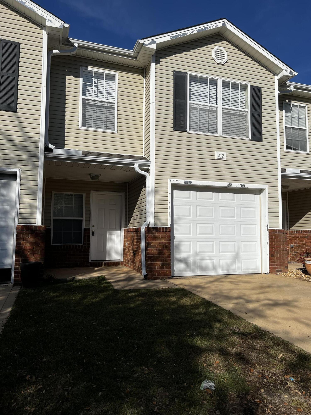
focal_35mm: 26
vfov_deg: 67.3
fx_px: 311
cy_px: 208
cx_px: 156
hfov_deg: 53.1
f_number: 1.5
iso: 50
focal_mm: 5.7
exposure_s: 1/9434
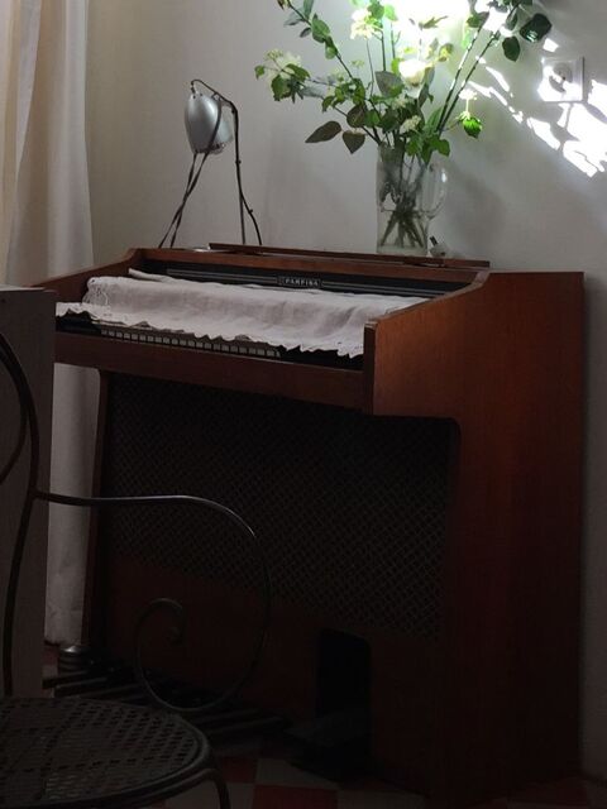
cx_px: 304
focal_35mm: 29
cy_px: 404
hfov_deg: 48.2
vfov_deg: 61.7
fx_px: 678
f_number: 2.2
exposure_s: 1/50
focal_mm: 4.15
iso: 32
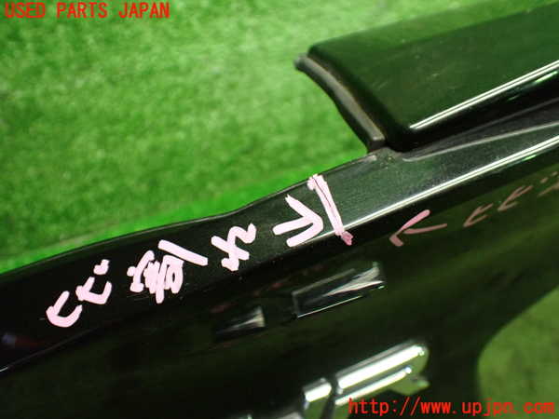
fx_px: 484
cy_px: 210
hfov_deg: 60.0
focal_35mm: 30
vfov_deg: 46.8
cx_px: 280
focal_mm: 5.4
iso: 800
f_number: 2.3
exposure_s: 1/80
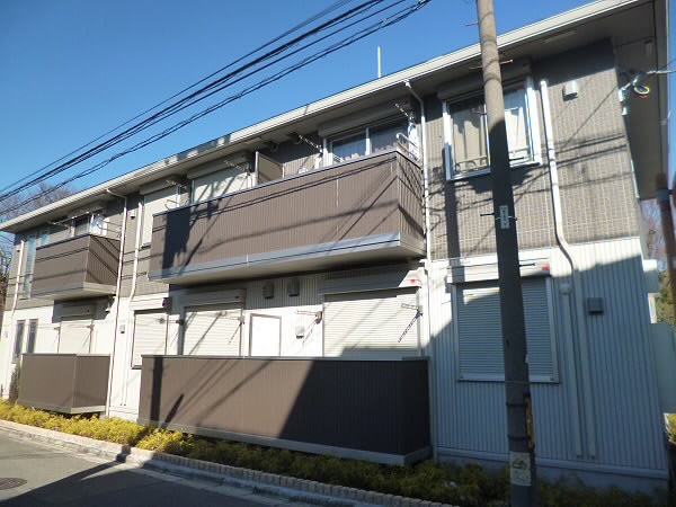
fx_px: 469
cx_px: 338
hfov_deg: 71.6
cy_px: 254
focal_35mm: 24
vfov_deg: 56.8
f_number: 2.5
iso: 160
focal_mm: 4.3
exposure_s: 1/1300
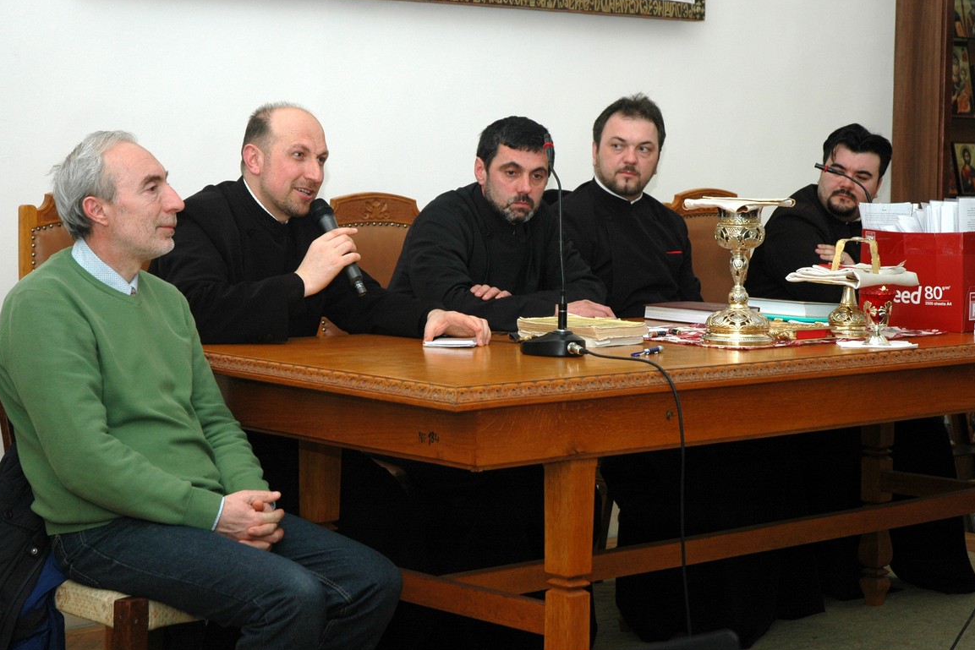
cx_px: 494
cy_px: 320
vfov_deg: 17.5
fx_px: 2113
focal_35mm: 78
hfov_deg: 26.0
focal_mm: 50
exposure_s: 1/60
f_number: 4.5
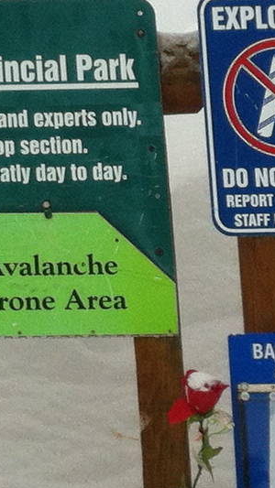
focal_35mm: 185
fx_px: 2397
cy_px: 125
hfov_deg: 6.6
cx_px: 199
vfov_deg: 11.6
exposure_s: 1/4309
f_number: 2.8
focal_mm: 3.85
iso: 80
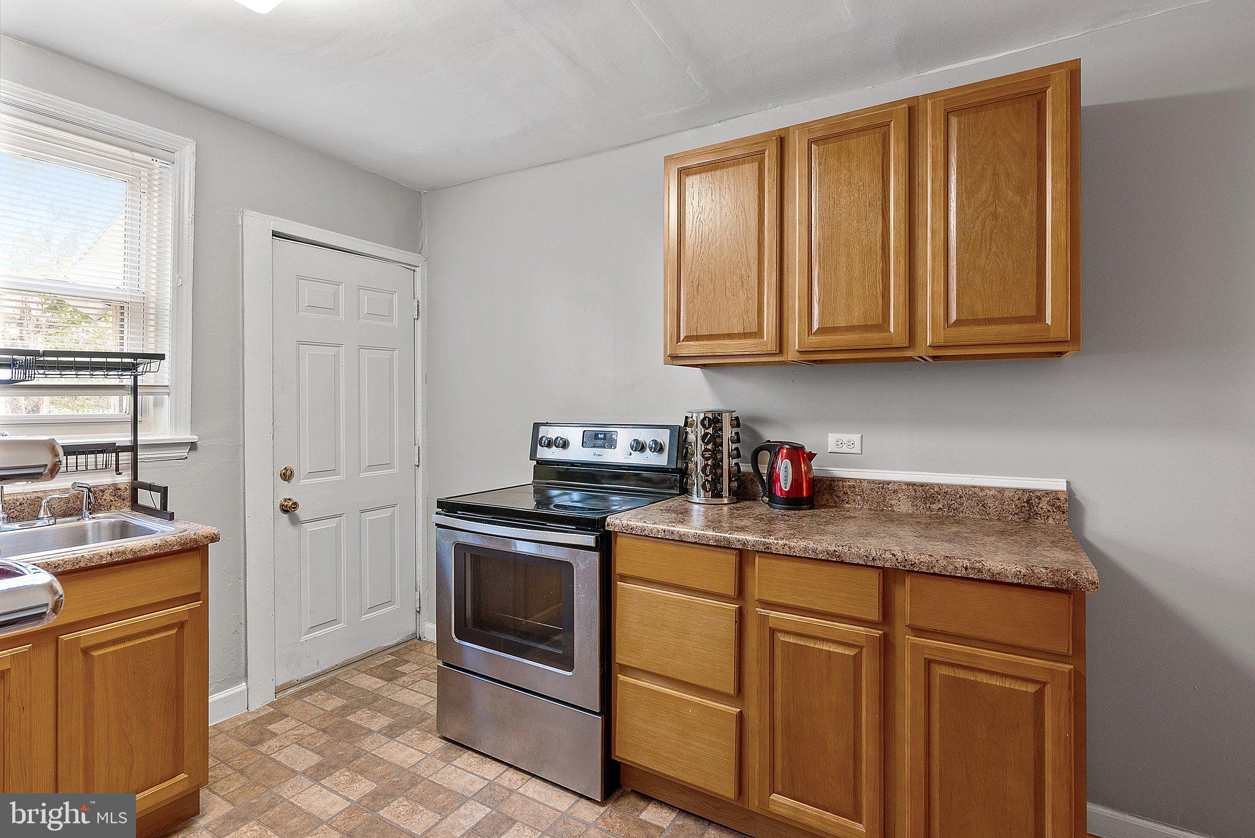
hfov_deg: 93.3
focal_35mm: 17
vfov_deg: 70.5
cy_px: 419
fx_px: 593
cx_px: 628
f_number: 13
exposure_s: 2.5
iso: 200
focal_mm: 17
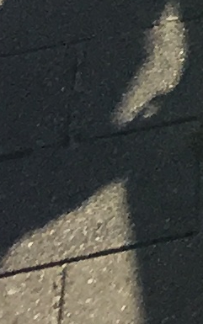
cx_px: 1660
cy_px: -824
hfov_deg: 3.1
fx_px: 2847
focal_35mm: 322
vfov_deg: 5.8
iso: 25
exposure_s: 1/1709
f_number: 2.2
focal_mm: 4.15
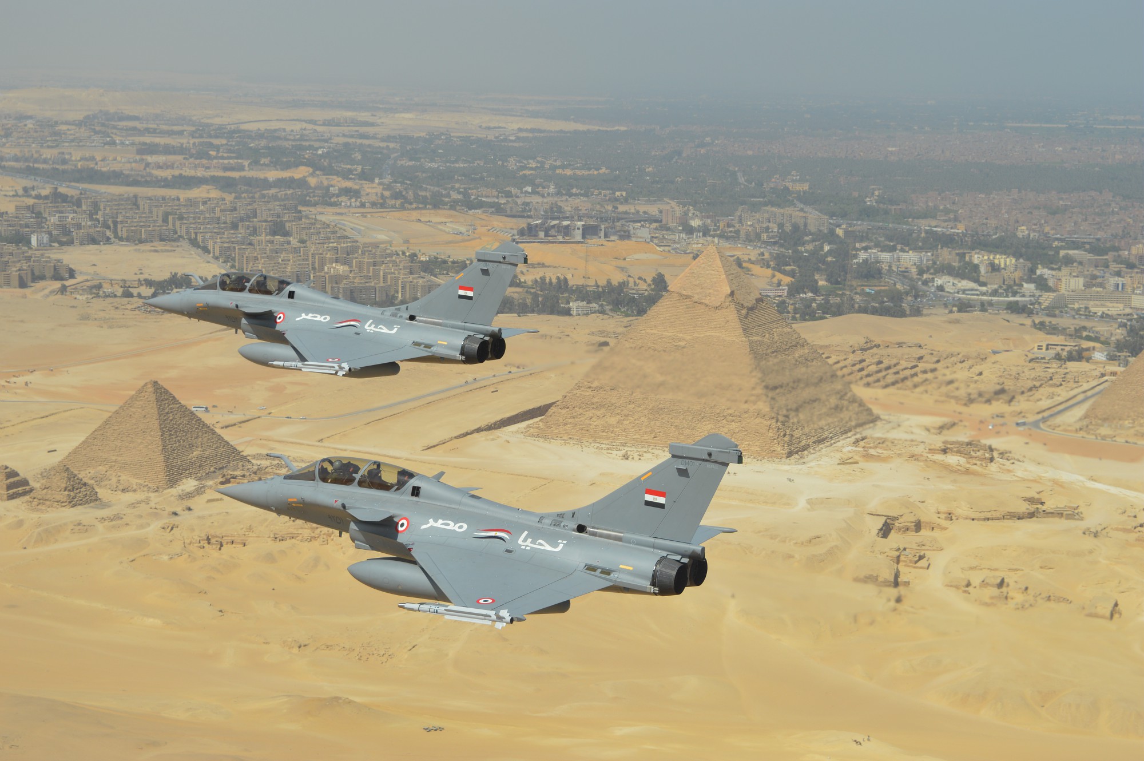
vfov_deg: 18.9
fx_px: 2286
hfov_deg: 28.1
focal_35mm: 72
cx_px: 572
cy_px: 380
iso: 100
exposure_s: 1/320
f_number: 9
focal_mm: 48
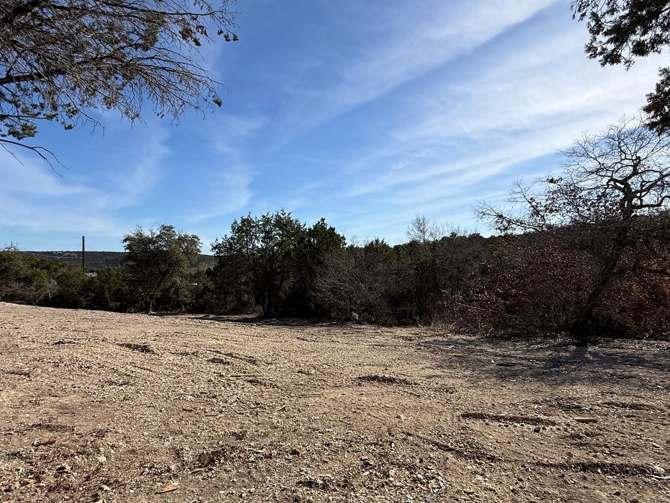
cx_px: 342
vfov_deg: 68.6
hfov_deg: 84.6
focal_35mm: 19
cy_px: 269
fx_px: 368
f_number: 2.2
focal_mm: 2.22
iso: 50
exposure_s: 1/3125
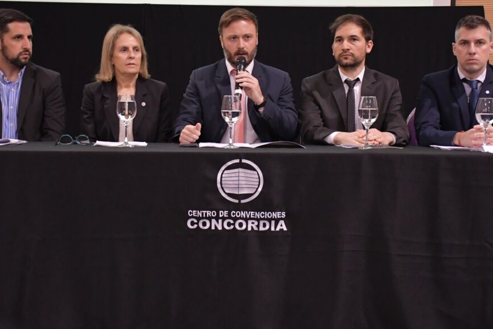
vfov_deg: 20.0
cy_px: 169
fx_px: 931
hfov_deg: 29.6
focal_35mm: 68
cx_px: 224
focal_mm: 35
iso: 4000
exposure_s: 1/25
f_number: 4.2
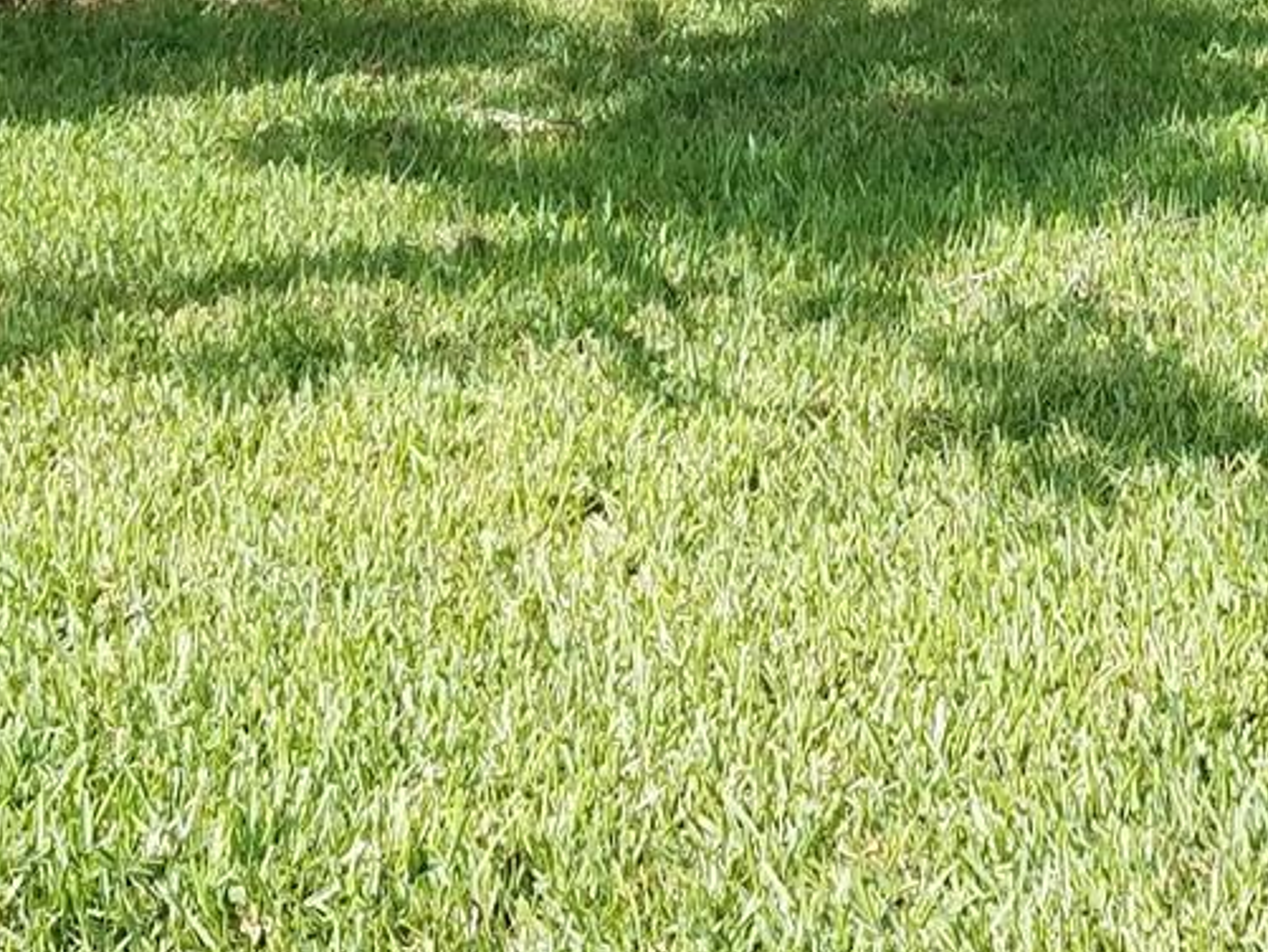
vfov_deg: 16.5
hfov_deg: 23.3
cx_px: 949
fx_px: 3041
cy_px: -387
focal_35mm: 83
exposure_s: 1/1048
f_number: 1.7
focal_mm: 4.2
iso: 50
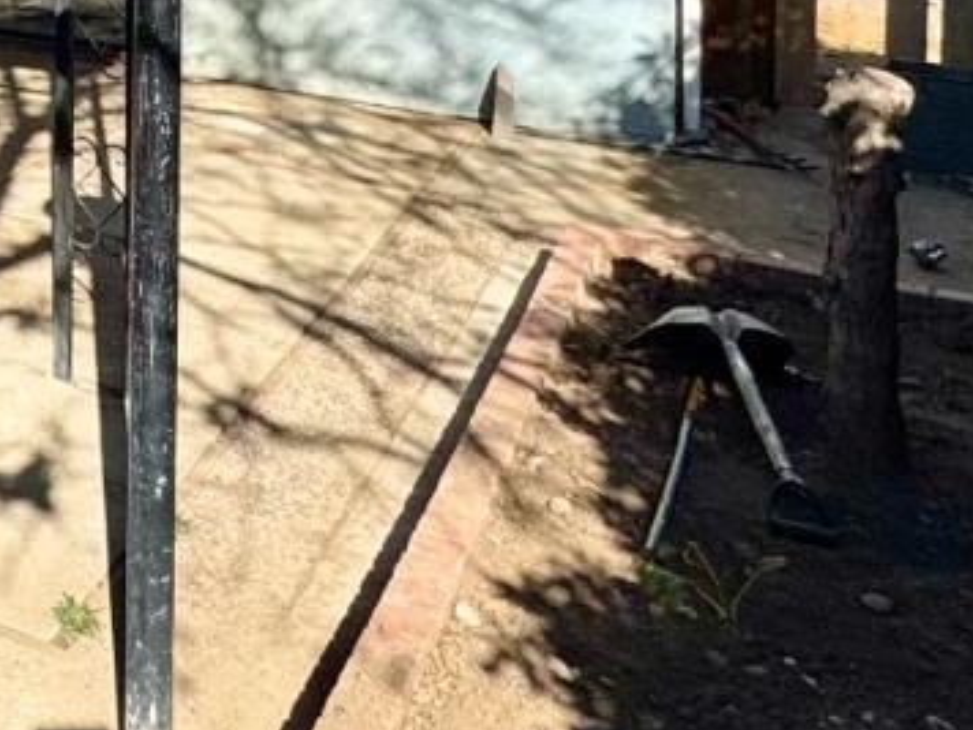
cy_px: -305
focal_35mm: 59
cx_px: -555
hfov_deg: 24.2
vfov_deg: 21.5
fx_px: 1658
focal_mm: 2.22
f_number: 2.2
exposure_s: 1/2083
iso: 50
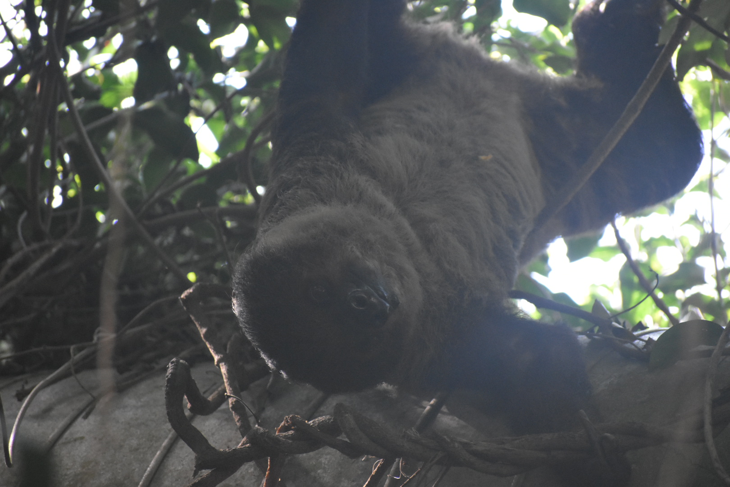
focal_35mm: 450
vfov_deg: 3.1
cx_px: 365
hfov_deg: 4.6
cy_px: 244
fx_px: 9124
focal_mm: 300
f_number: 6.3
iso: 3200
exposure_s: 1/320
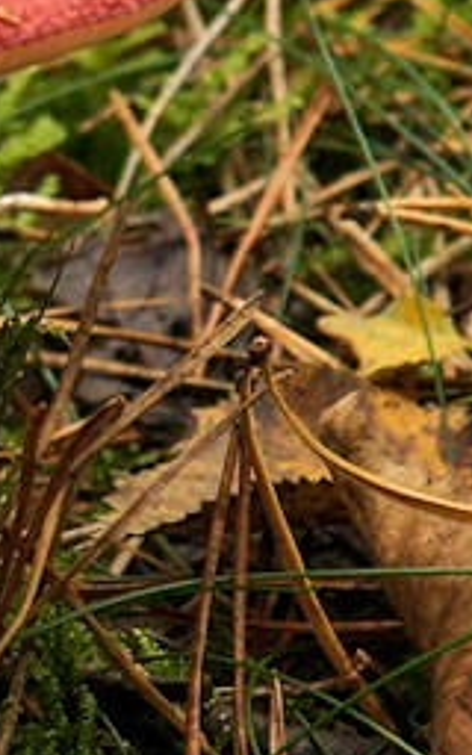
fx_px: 12308
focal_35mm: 598
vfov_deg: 3.5
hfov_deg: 2.2
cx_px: -348
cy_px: 63
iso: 200
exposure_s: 1/20
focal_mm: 80
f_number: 7.1
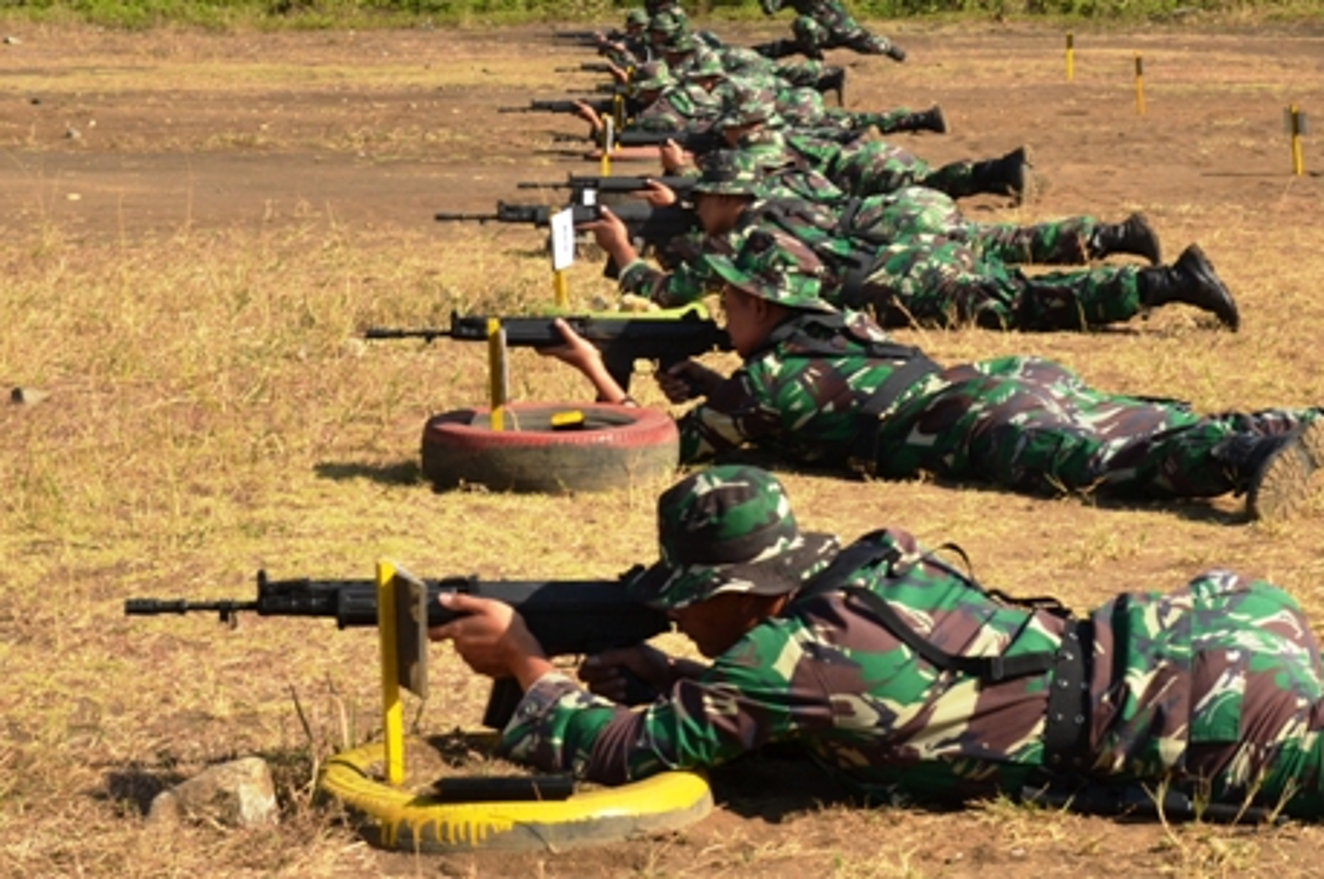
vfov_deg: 11.6
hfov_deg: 17.3
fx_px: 4329
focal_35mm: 118
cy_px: 231
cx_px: 934
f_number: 11
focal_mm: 45
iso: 100
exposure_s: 1/125
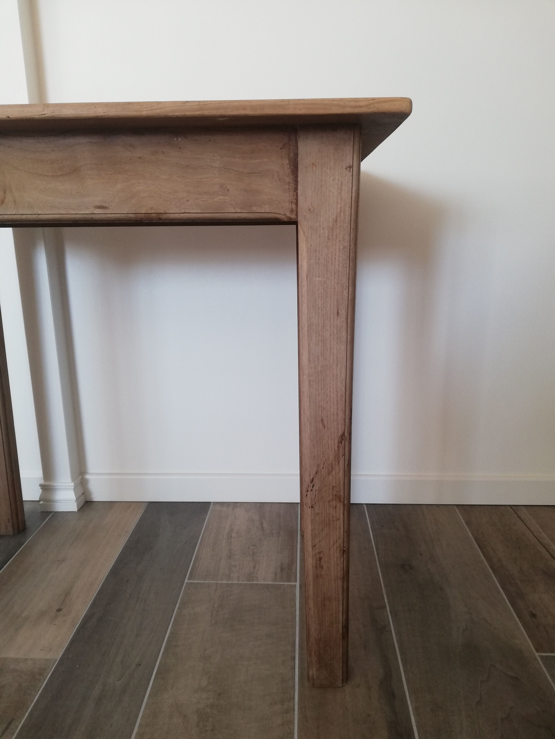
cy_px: 370
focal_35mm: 26
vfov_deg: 67.3
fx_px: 556
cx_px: 278
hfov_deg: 53.1
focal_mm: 3.81
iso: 160
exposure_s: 1/33.3
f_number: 2.2
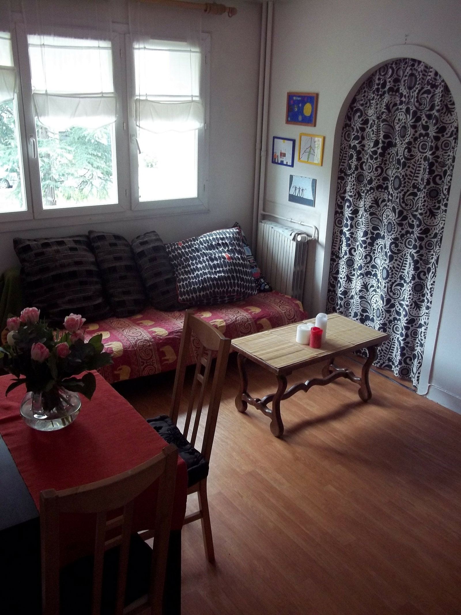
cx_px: 230
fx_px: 568
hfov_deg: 44.2
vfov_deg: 56.8
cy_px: 308
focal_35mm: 32
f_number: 2.9
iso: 160
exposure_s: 1/10
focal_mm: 5.7
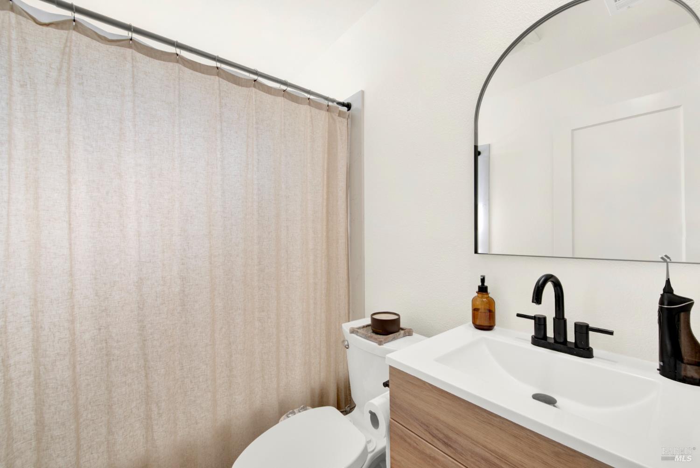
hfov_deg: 104.2
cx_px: 350
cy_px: 234
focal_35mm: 14
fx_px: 272
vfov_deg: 81.3
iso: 100
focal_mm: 14
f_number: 14
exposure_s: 1/6
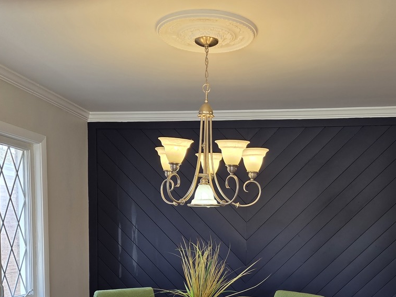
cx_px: 233
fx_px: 503
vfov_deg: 31.2
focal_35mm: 44
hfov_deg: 42.8
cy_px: 272
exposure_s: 1/120
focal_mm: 5.4
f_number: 1.8
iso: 64
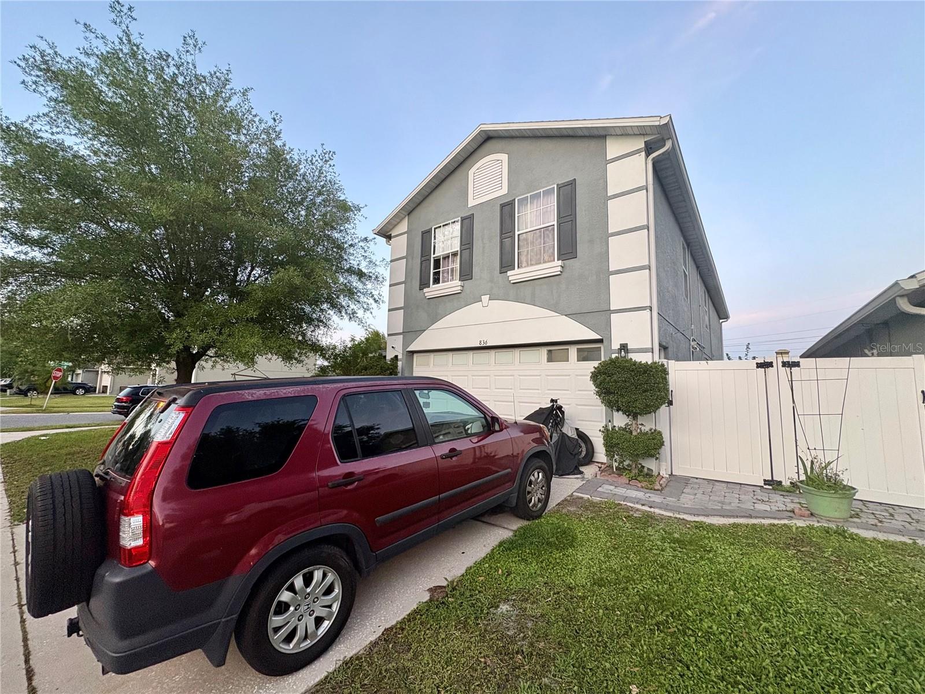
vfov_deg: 85.7
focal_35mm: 14
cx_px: 462
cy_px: 347
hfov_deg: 102.1
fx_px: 374
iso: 200
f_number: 2.2
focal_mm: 2.22
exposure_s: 1/60
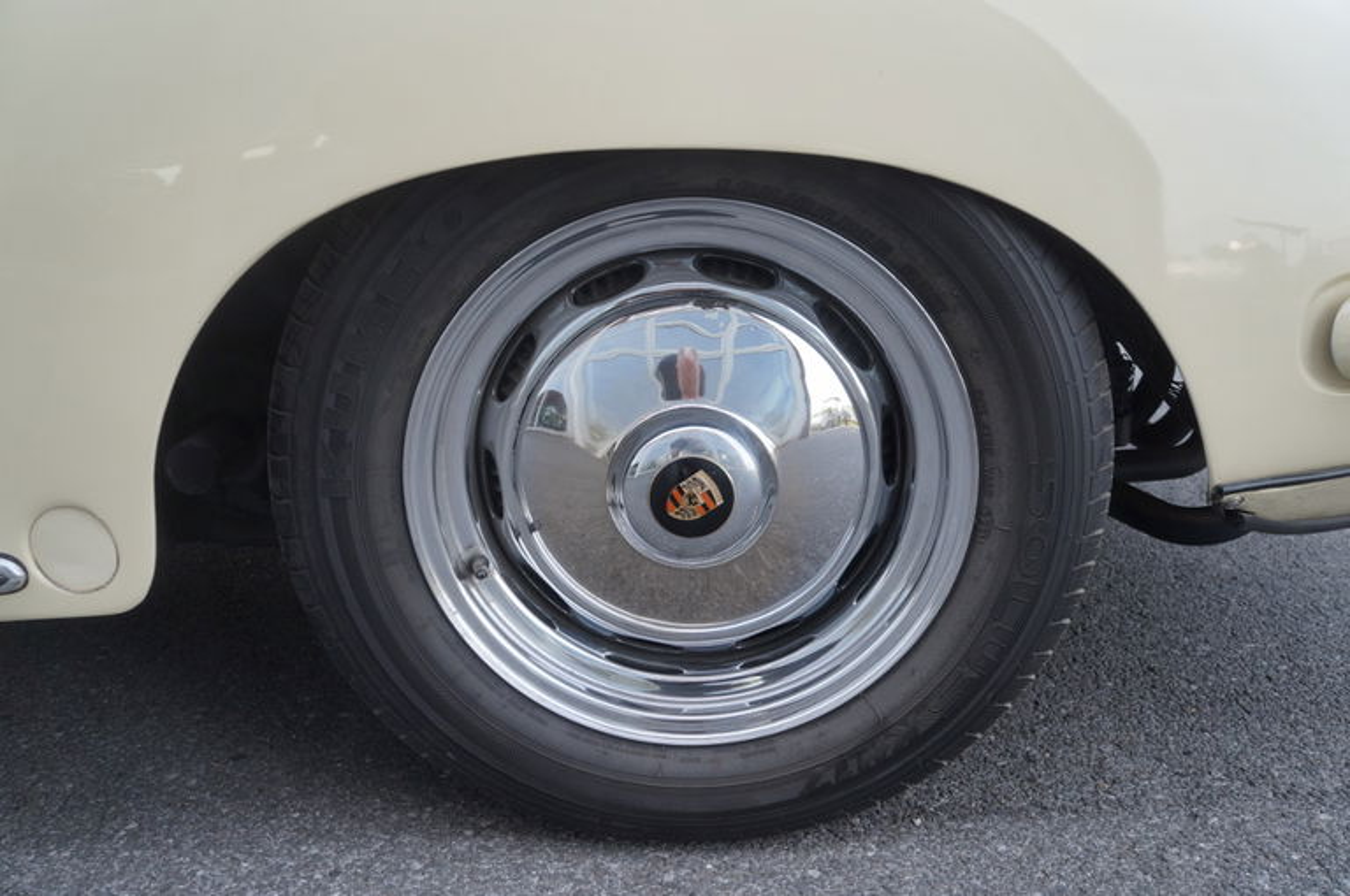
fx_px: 1011
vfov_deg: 47.8
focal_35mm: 27
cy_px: 448
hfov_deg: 67.4
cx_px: 675
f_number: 6.3
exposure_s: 1/160
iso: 200
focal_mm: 18
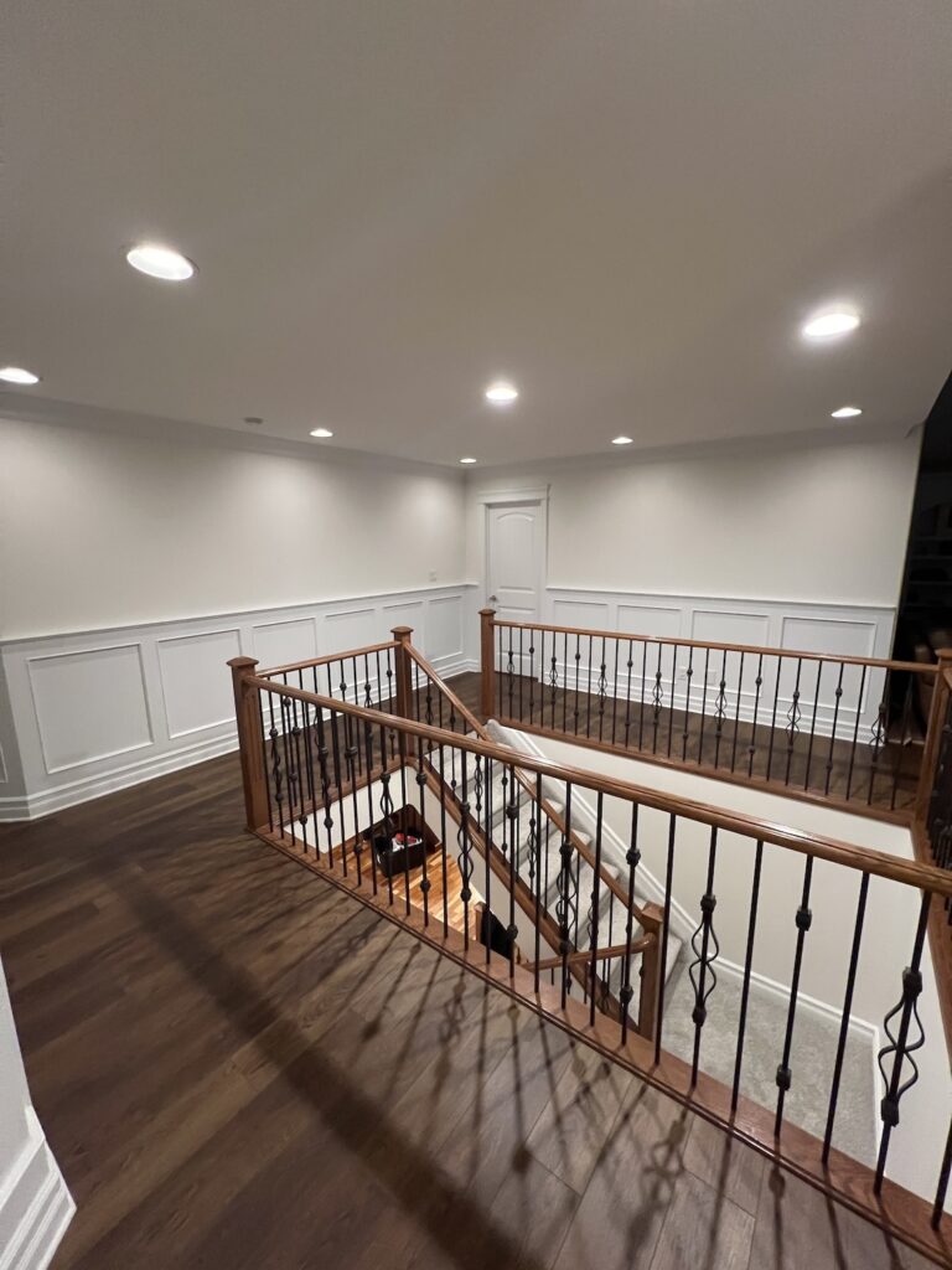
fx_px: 477
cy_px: 635
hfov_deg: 89.9
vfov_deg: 106.2
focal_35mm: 13
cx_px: 476
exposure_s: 1/60
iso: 640
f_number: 1.8
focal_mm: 1.57
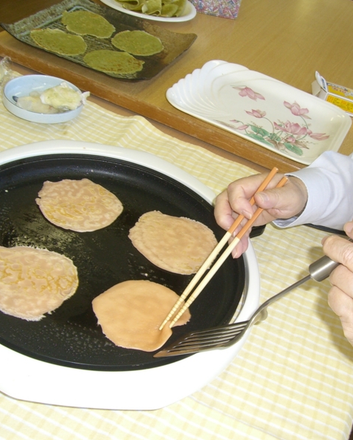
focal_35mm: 50
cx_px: 248
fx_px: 652
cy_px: 218
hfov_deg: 30.0
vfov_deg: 37.3
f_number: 2.7
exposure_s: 1/60
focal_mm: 6.2
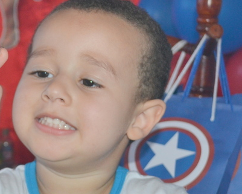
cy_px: 135
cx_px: -7
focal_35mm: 101
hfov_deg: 18.4
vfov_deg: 15.2
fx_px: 724
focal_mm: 24
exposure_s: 1/60
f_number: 4
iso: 400
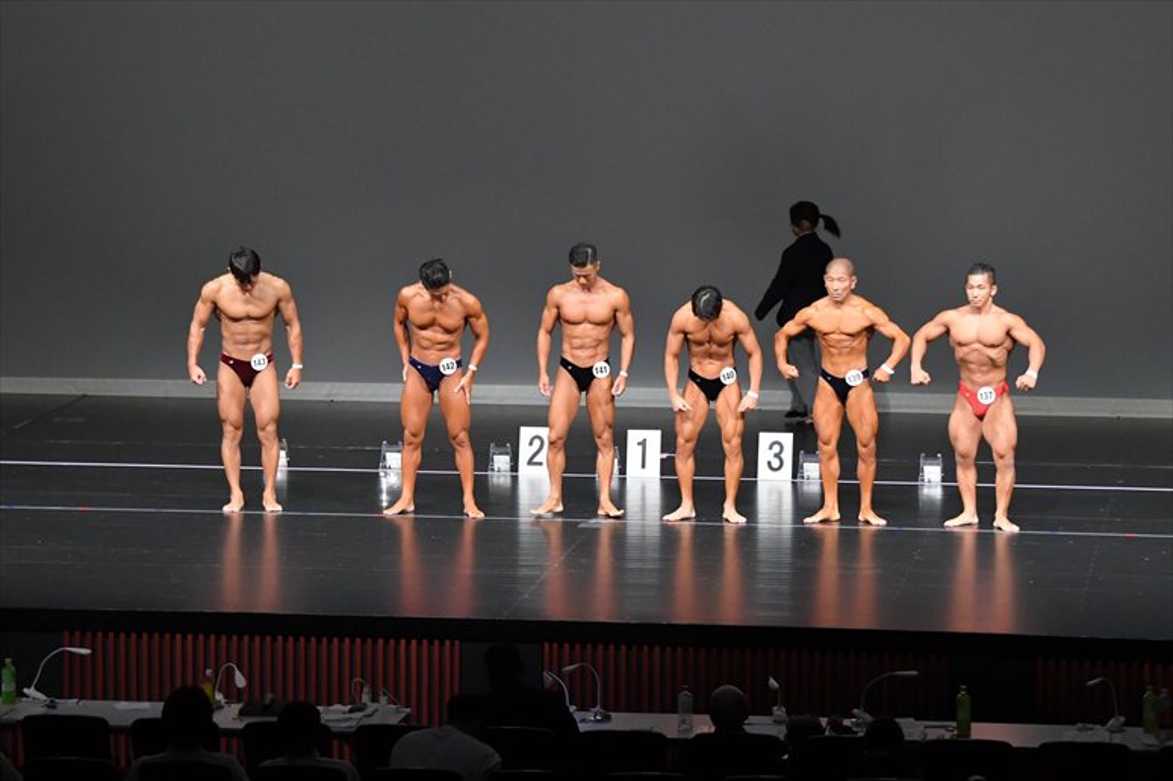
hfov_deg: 14.0
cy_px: 390
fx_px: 4787
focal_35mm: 147
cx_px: 586
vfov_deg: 9.3
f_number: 5.6
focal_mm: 98
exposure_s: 1/400
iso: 5000
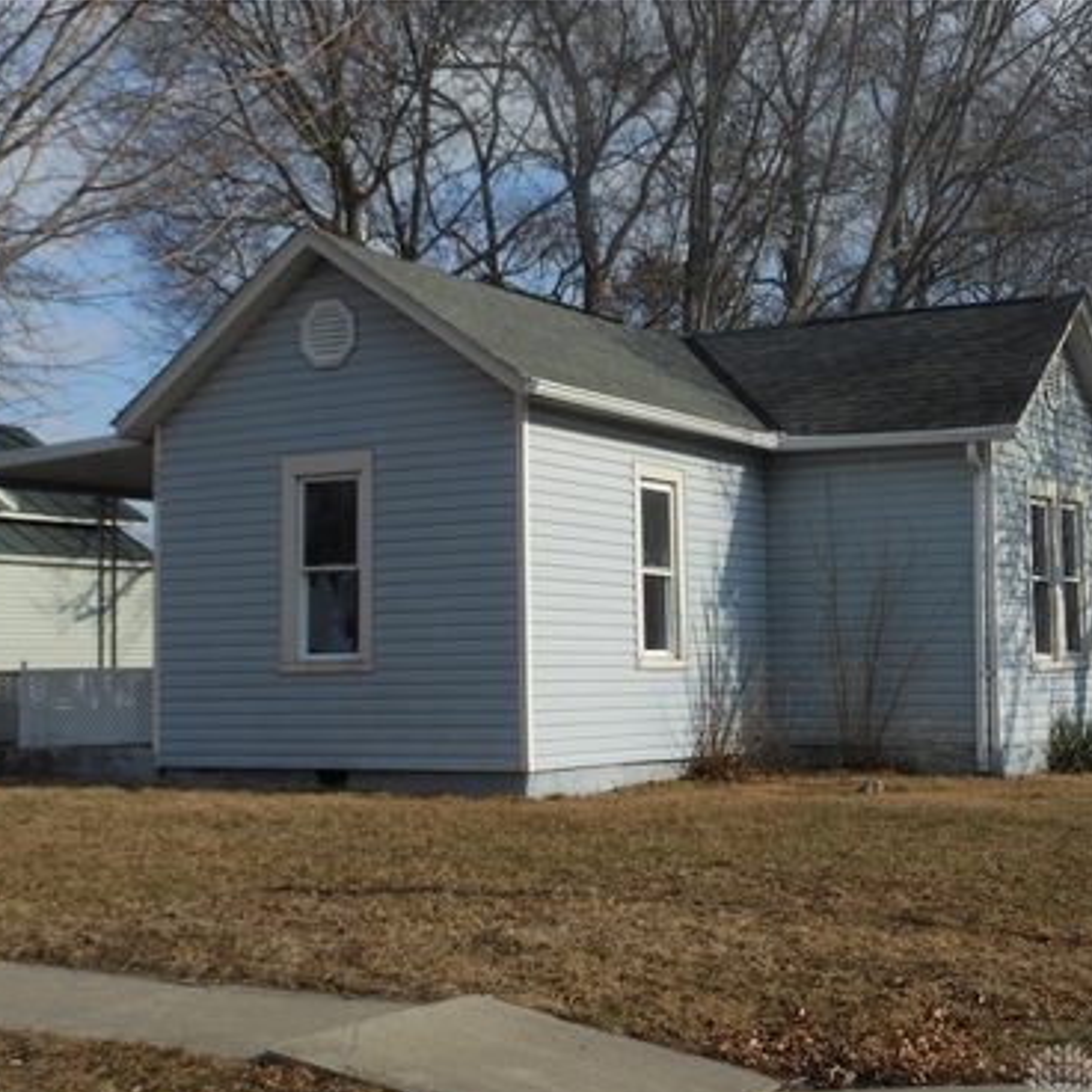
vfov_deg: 31.6
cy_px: 553
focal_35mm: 54
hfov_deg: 31.6
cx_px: 558
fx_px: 1927
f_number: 4.6
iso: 80
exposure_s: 1/640
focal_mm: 8.1
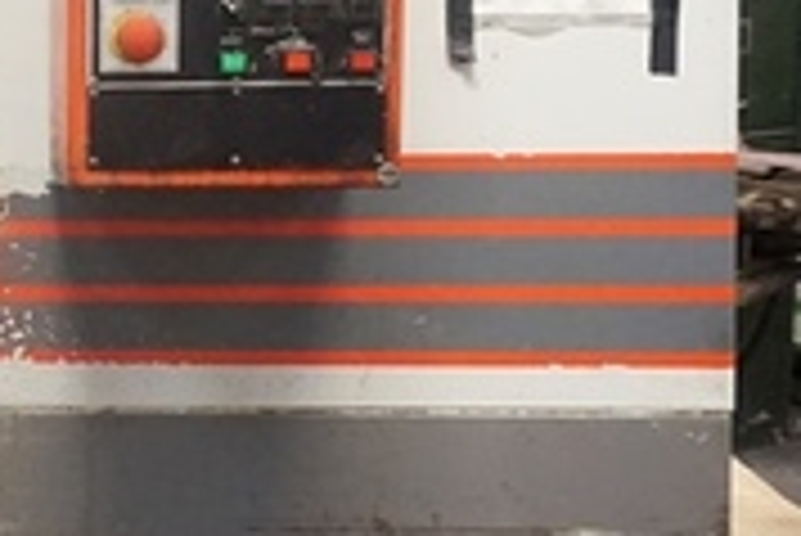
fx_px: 2160
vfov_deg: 14.1
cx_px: -425
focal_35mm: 97
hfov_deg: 18.4
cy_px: 126
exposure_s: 1/60
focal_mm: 16
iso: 3200
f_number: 3.5
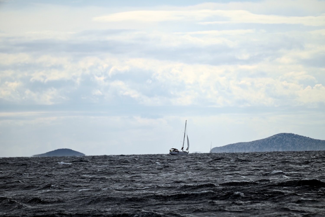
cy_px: 108
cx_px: 162
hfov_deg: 7.9
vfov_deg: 5.3
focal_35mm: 260
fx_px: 2348
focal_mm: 260
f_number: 6.3
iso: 100
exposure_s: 1/1250
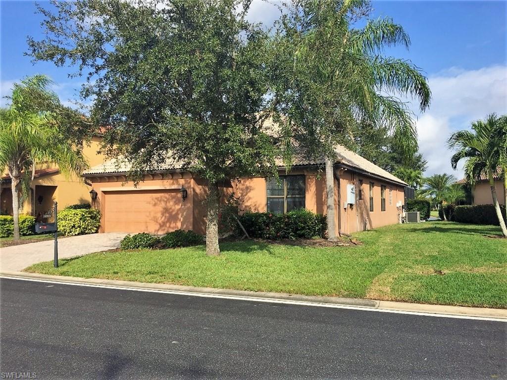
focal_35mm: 29
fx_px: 425
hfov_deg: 61.7
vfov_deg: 48.2
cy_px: 190
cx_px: 254
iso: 32
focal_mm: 4.15
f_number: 2.2
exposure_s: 1/1799
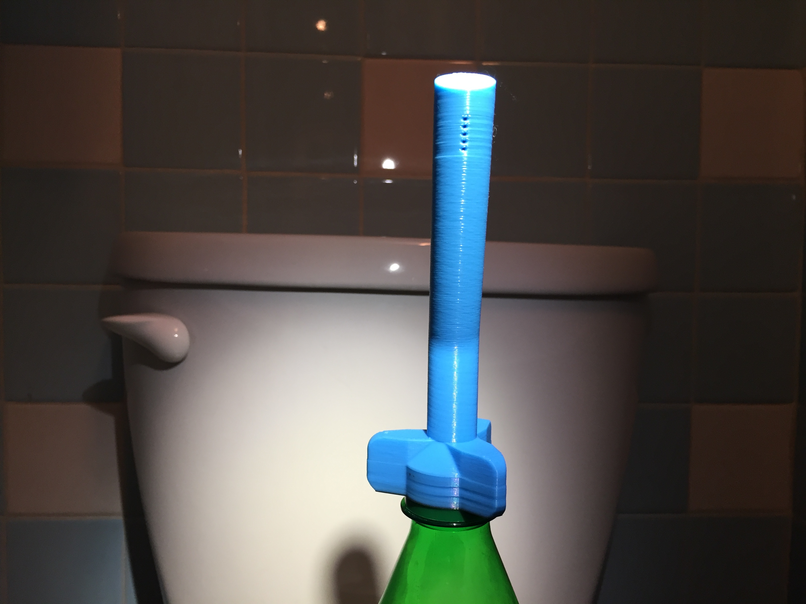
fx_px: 675
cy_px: 302
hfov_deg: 61.7
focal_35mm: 29
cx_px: 403
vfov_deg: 48.2
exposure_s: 1/30
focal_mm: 4.15
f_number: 2.2
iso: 32
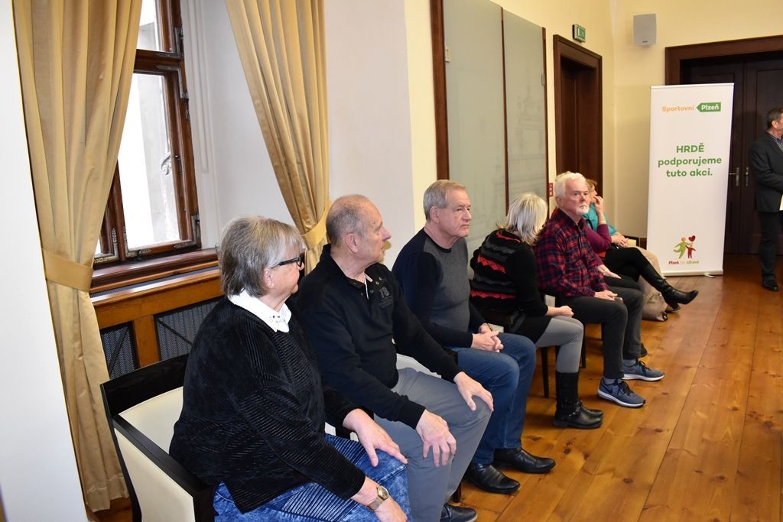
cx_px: 392
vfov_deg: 47.9
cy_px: 261
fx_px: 587
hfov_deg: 67.4
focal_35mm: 27
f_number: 5
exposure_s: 1/60
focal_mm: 18
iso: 1600
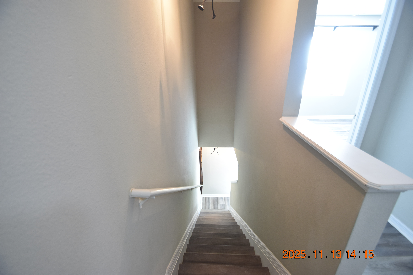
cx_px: 206
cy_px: 138
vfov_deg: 77.3
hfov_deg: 100.4
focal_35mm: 15
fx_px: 172
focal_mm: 10
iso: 800
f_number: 3.5
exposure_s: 1/15
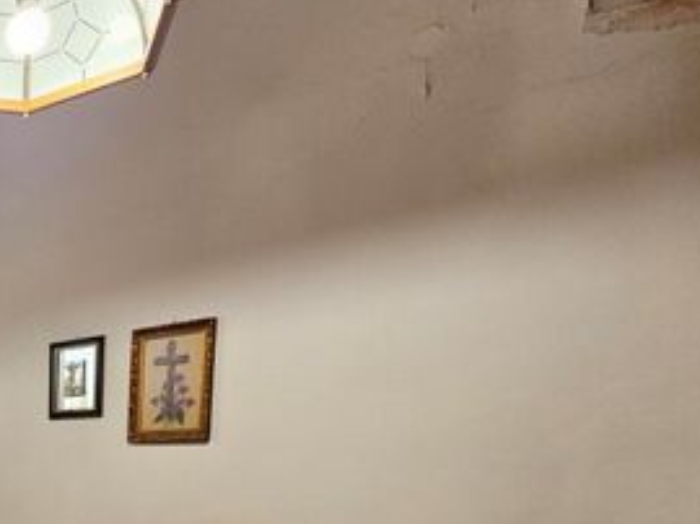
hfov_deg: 37.7
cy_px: 553
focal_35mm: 34
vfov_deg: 36.4
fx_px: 687
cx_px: -172
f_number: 2.2
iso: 320
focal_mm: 2.2
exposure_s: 1/33
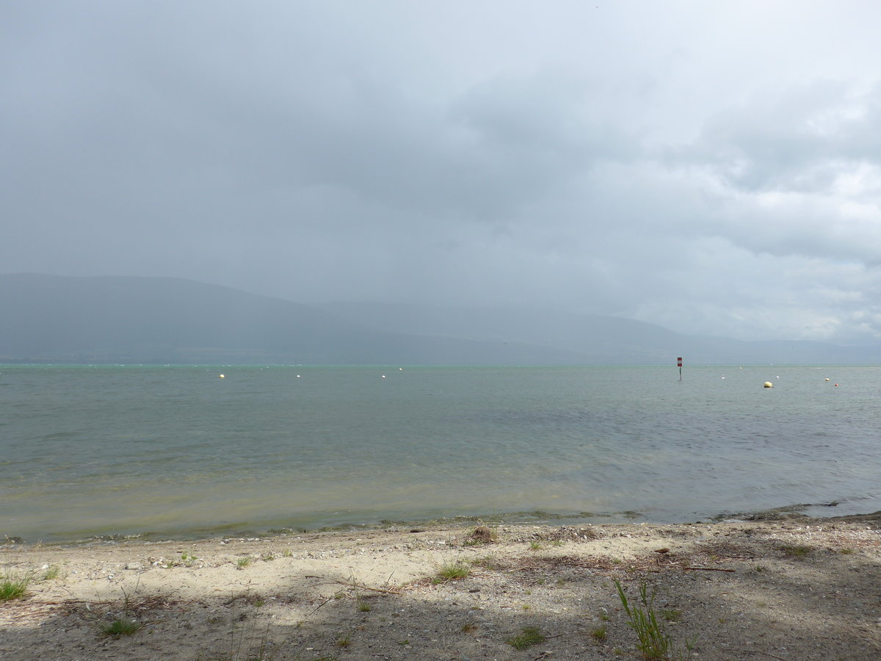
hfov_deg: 61.7
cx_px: 440
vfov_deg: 48.2
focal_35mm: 29
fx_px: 738
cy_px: 330
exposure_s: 1/2000
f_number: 2.8
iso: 80
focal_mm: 6
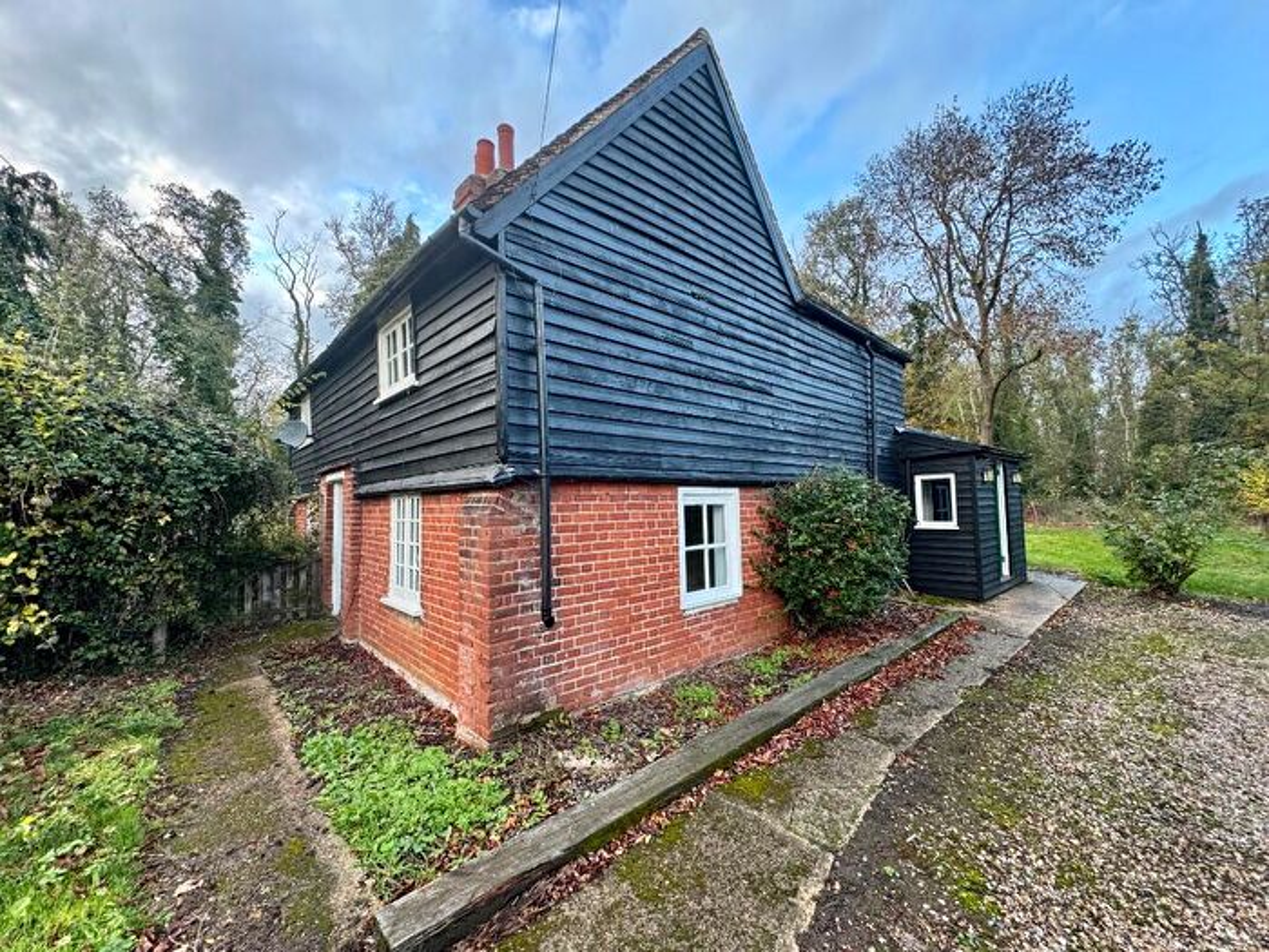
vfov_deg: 85.7
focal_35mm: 14
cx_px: 634
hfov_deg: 102.1
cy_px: 476
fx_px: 513
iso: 100
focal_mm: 2.22
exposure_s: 1/99
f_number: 2.2
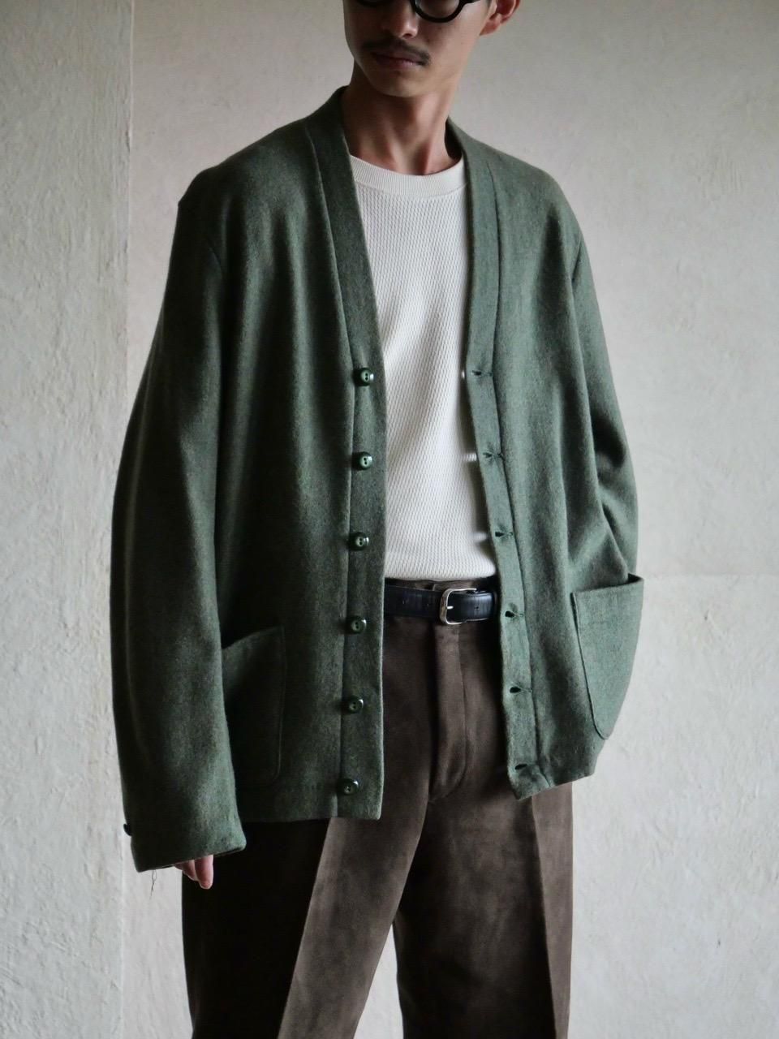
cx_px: 390
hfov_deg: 16.8
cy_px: 520
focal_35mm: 88
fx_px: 2640
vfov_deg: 22.3
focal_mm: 44
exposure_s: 1/60
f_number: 3.9
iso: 3200
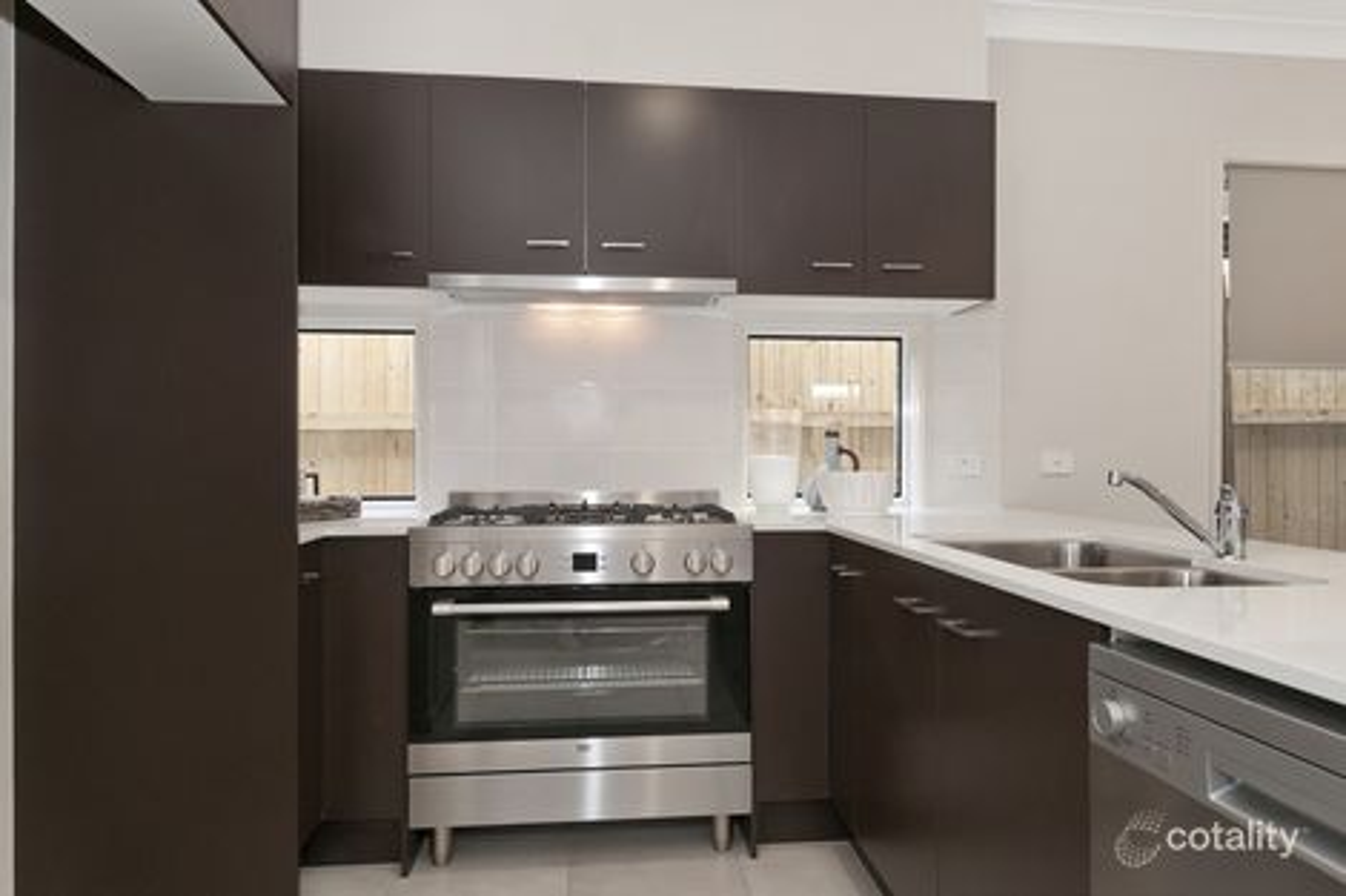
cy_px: 448
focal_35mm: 18
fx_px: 673
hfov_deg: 90.0
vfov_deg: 67.3
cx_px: 673
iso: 400
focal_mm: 12
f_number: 6.3
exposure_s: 1/60
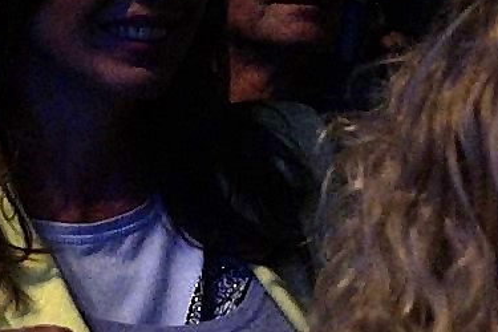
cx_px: 178
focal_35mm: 184
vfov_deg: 7.4
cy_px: 73
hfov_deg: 11.1
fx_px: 2550
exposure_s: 1/60
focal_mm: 45
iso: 3200
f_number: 5.6
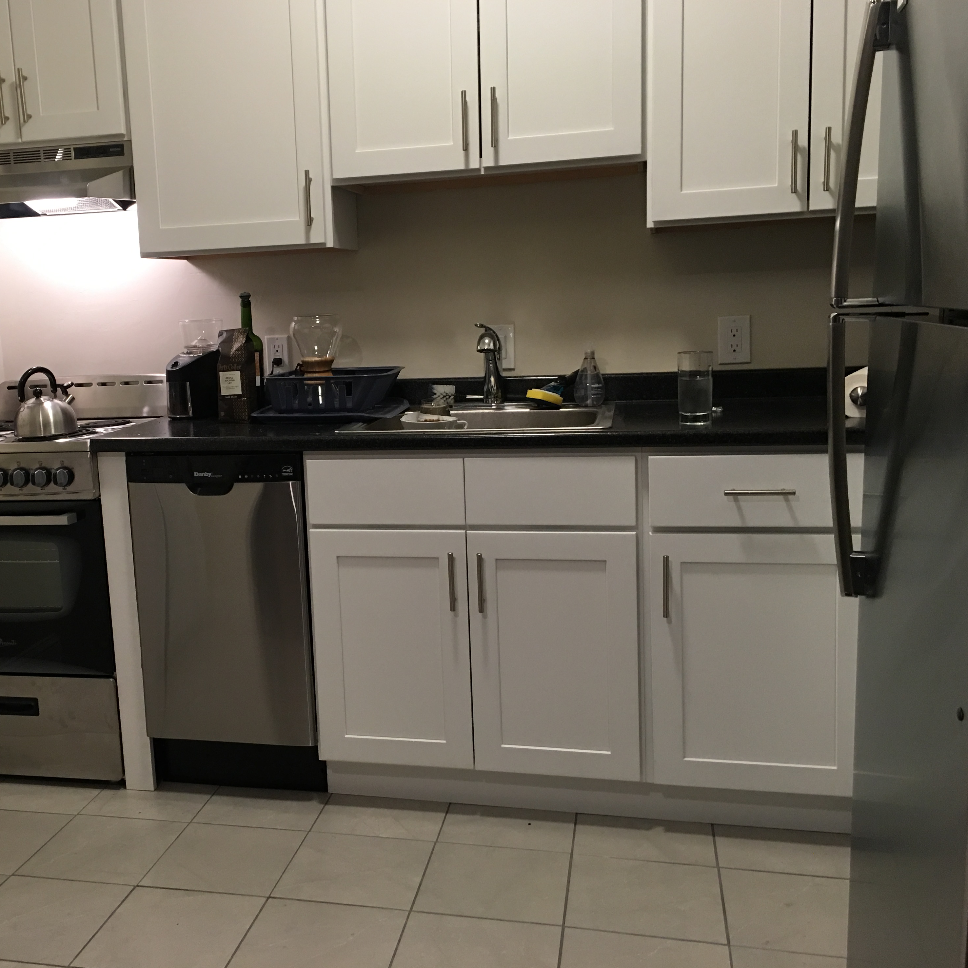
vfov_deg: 47.2
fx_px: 1107
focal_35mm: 35
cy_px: 476
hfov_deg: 46.6
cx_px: 332
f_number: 2.2
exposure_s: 1/15
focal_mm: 4.15
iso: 64
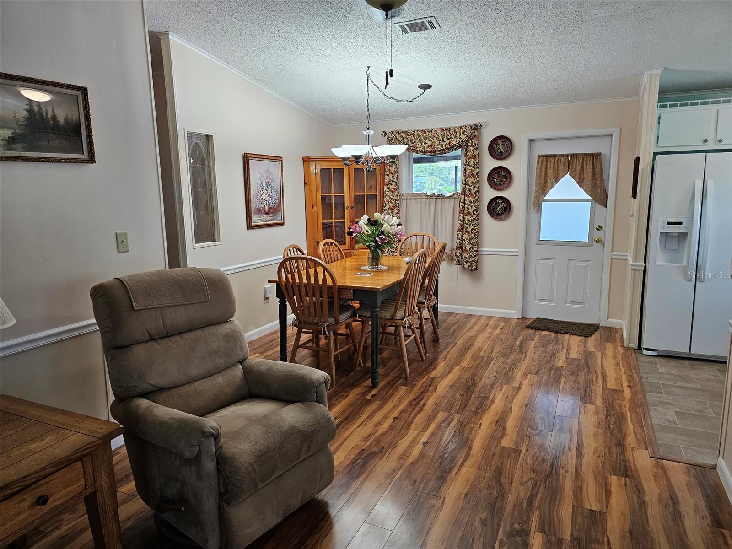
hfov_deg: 73.9
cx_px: 366
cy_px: 274
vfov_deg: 58.9
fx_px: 486
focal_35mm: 23
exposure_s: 1/120
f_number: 1.7
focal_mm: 6.3
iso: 200
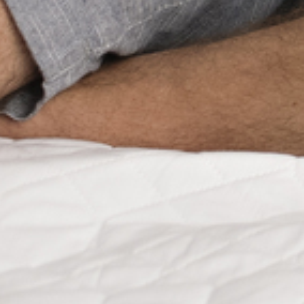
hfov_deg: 6.2
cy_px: -501
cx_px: 1043
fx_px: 2504
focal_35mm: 252
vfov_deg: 6.5
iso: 800
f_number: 3.2
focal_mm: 35
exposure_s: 1/200
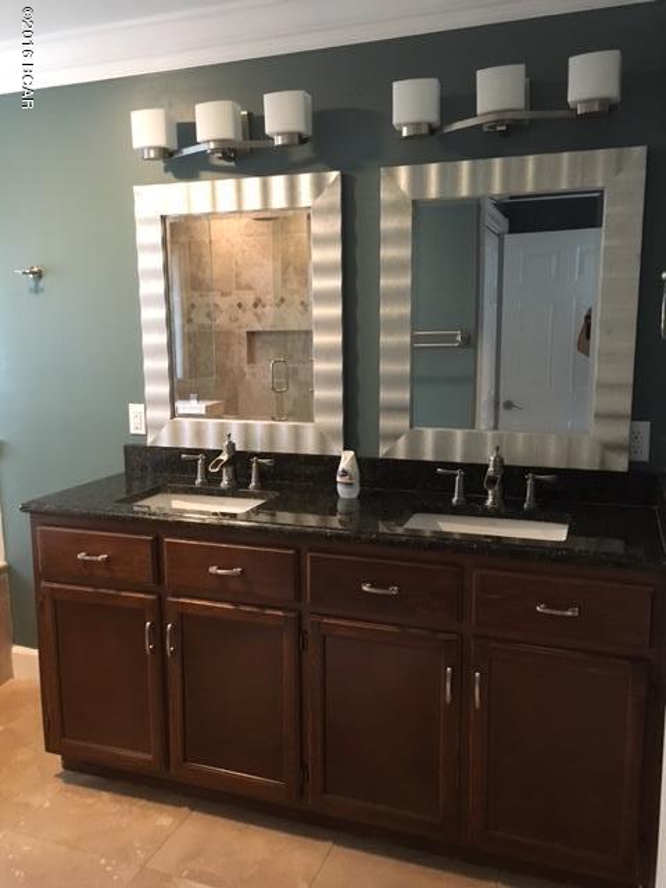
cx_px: 333
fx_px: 744
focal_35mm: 29
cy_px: 444
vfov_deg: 61.7
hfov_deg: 48.2
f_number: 2.2
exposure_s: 1/15
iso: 250
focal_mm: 4.15
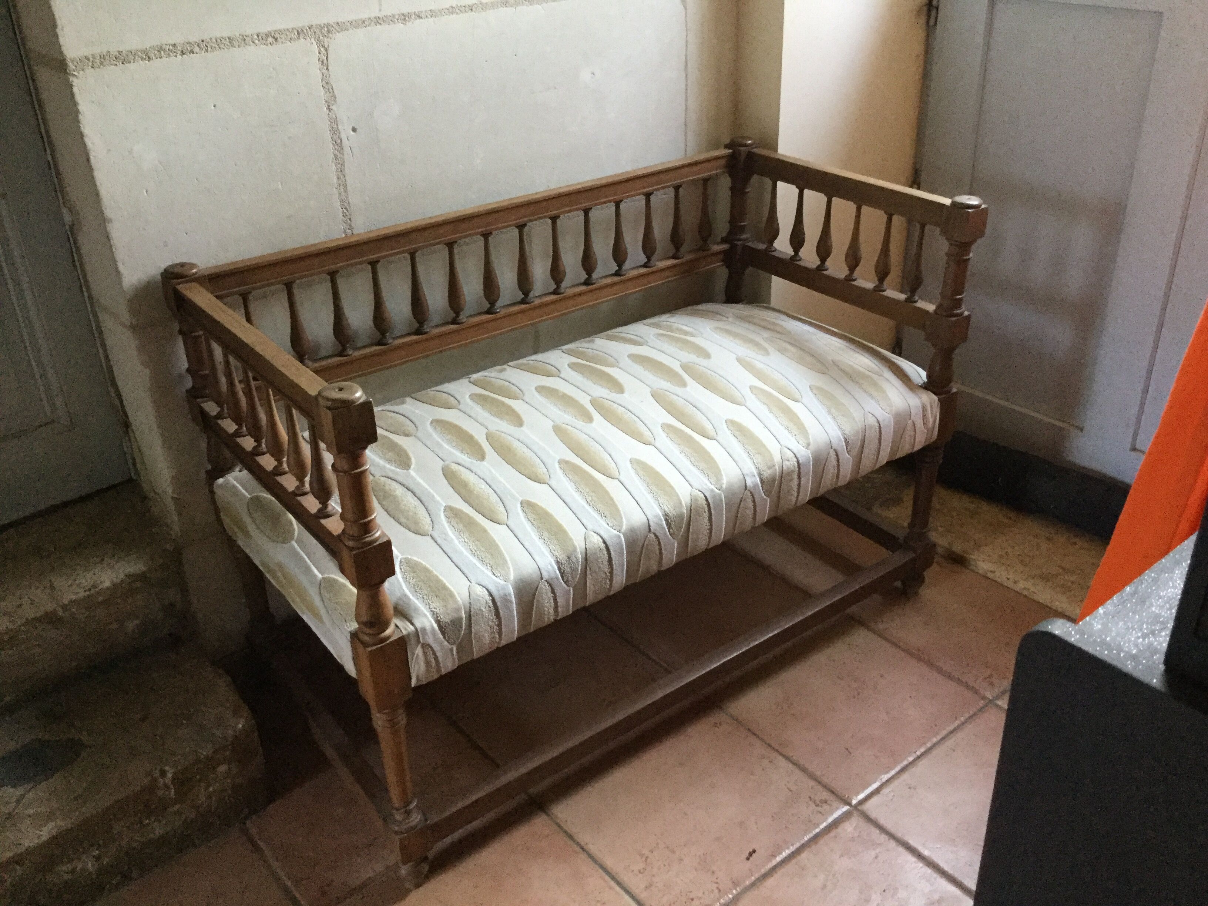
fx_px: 1082
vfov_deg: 45.4
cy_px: 453
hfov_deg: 58.4
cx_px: 604
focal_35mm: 31
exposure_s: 1/20
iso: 250
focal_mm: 3.3
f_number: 2.4
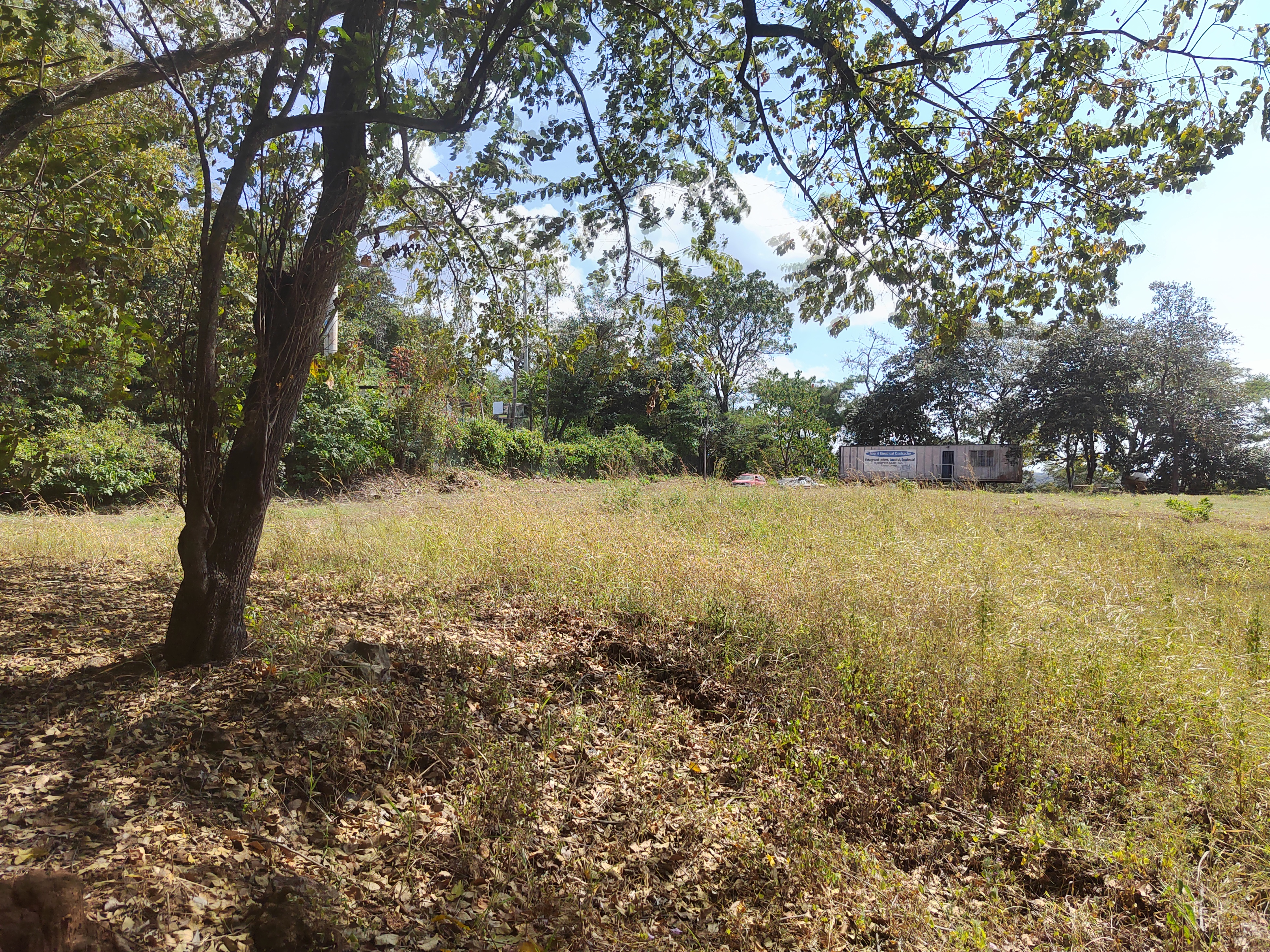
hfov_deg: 73.9
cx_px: 635
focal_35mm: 23
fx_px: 844
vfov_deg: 58.9
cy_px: 476
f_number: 1.9
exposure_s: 1/2000
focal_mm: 5.52
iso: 281
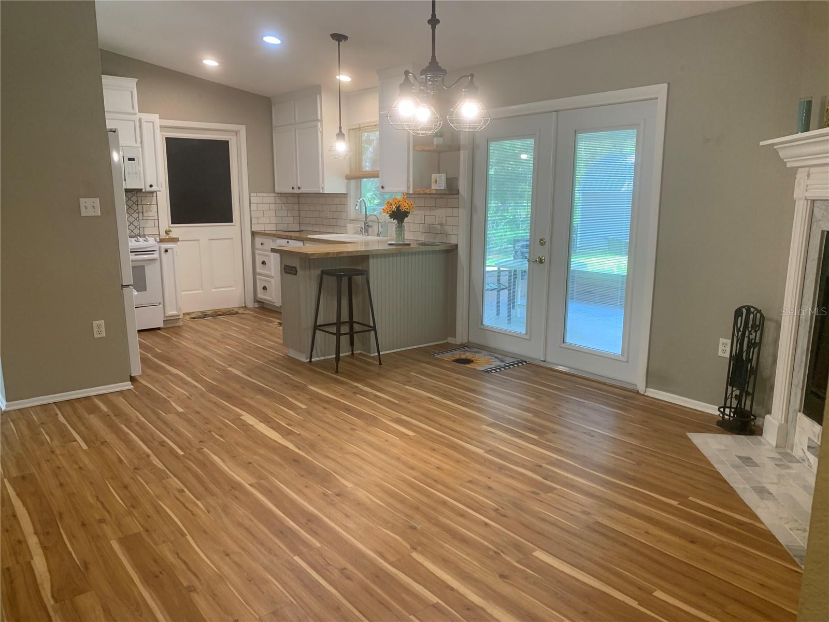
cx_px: 414
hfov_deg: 67.3
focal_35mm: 26
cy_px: 311
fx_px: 623
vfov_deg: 53.1
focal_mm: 4.25
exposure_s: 1/60
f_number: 1.8
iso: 100
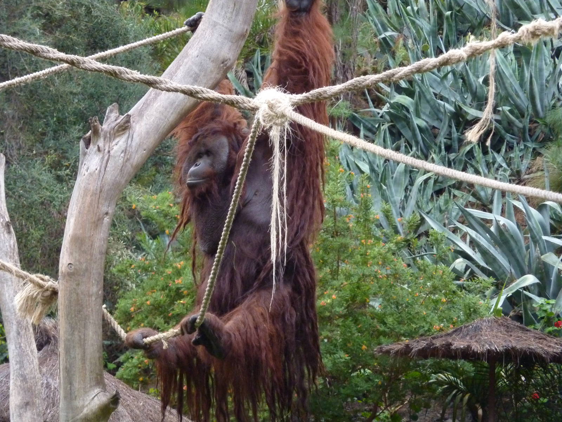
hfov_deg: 9.4
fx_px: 3409
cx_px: 281
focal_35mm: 210
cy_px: 211
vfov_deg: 7.1
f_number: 4.6
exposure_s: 1/160
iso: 500
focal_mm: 34.4
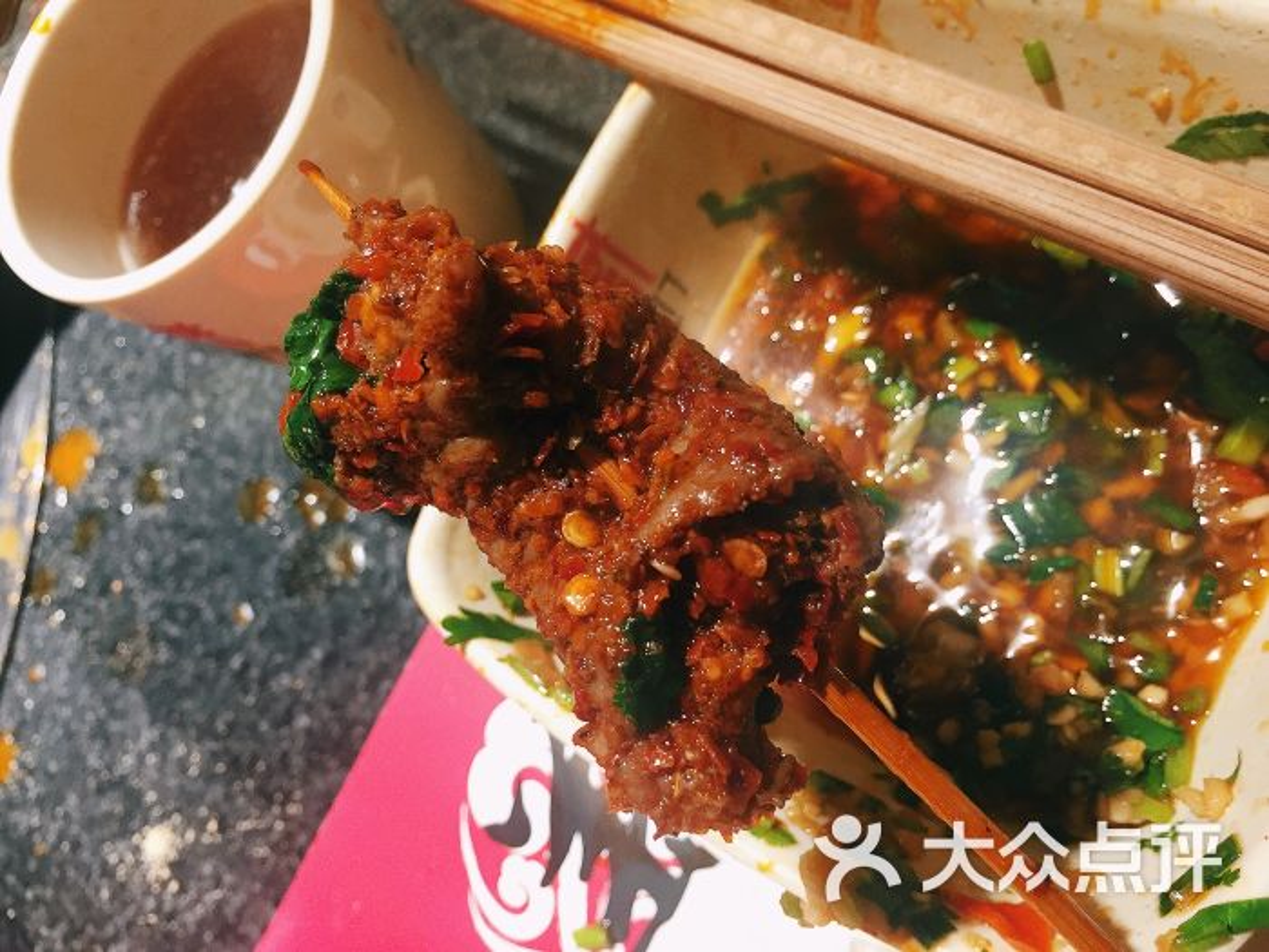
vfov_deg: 48.2
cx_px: 634
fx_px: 1063
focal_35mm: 29
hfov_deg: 61.7
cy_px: 476
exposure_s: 1/33
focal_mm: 4.15
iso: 80
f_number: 2.2
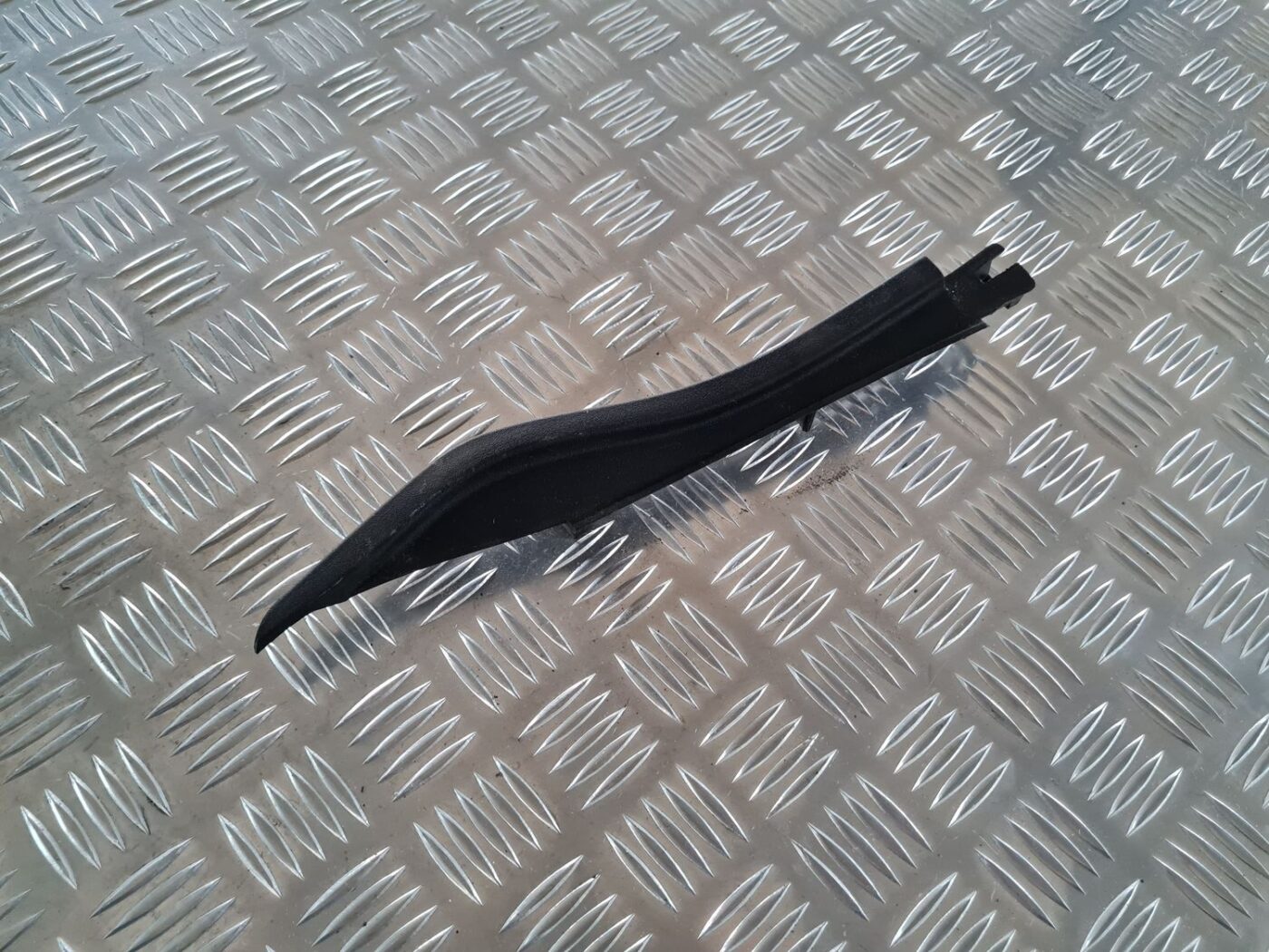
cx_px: 634
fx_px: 953
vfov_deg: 53.1
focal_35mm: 26
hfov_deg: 67.3
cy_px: 476
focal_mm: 5.4
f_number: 1.8
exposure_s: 1/50
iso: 640
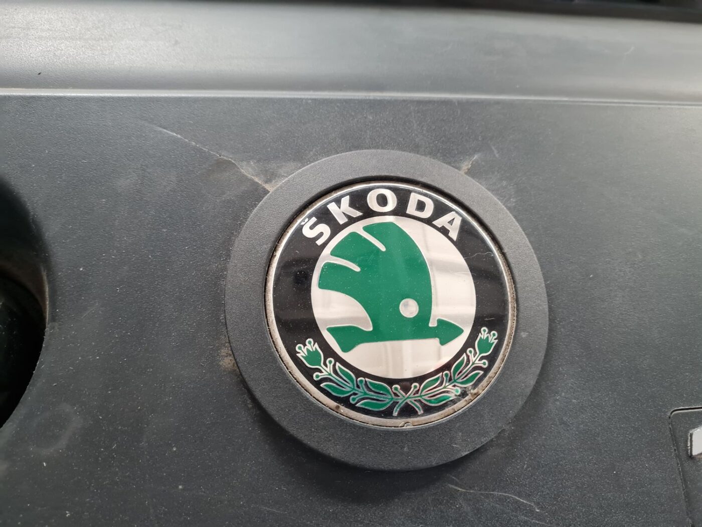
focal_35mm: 26
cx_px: 351
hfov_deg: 67.3
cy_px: 264
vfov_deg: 53.1
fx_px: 527
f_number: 1.8
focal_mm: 5.4
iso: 400
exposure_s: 1/50
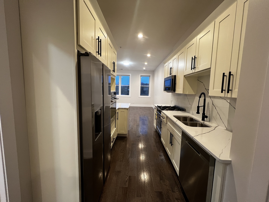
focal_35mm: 13
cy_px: 101
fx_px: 101
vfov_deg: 89.9
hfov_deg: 106.2
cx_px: 134
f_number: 1.8
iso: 200
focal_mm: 1.57
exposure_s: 1/60
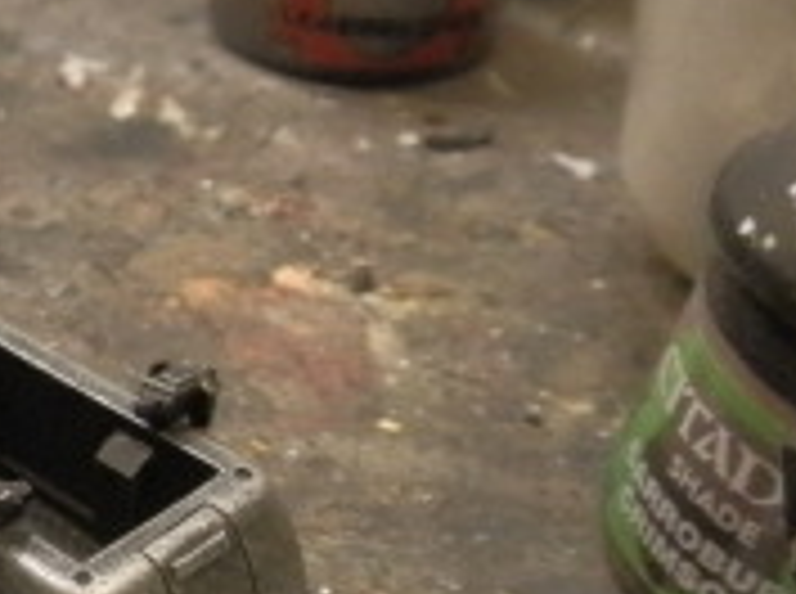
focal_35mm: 85
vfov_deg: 17.3
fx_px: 1951
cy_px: 292
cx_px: -378
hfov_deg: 20.1
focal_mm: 5
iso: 400
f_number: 3.1
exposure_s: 1/80
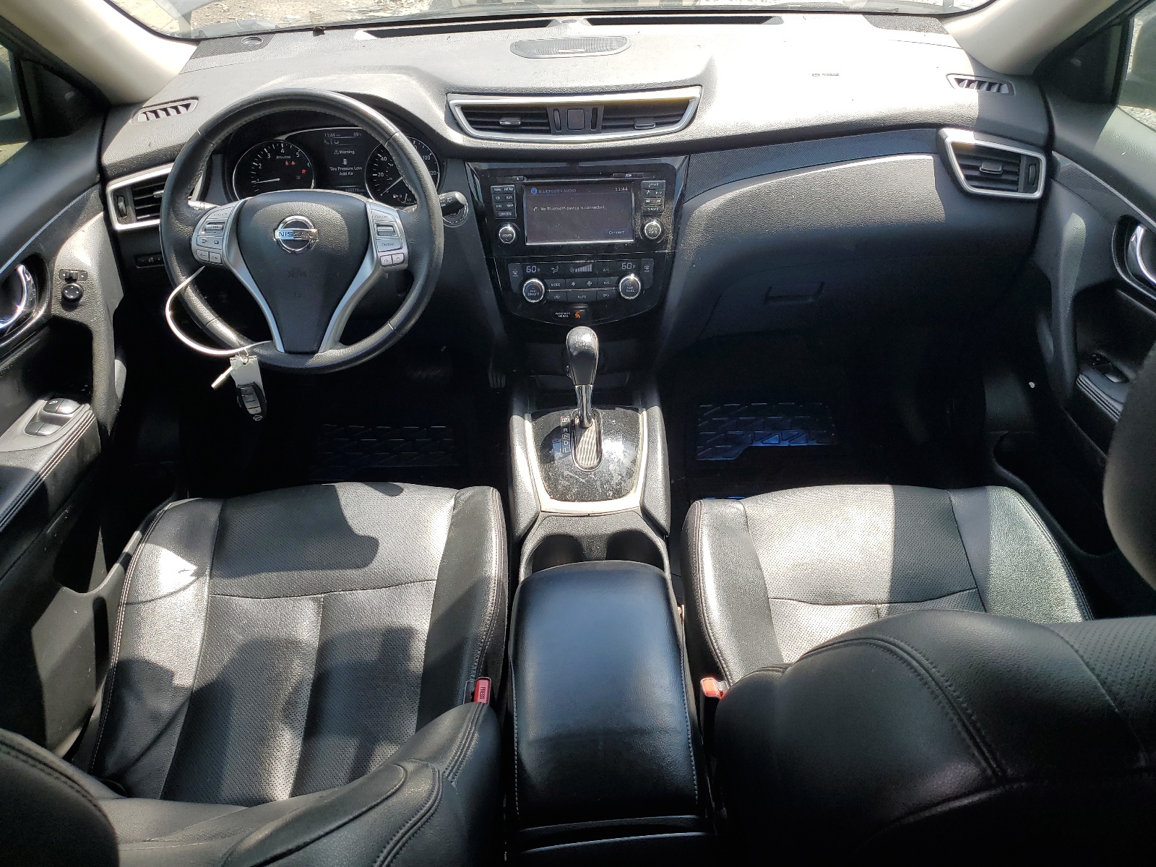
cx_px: 578
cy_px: 434
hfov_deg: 67.3
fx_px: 868
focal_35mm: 26
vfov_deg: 53.1
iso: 50
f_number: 1.5
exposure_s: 1/667
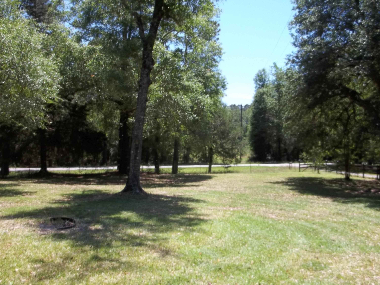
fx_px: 362
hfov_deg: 55.4
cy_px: 142
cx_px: 190
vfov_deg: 42.9
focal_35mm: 33
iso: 64
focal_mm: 5.9
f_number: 3.3
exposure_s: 1/400
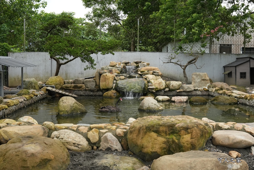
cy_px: 85
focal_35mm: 36
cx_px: 127
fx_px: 254
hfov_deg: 53.1
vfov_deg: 36.9
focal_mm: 24
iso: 1600
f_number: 8
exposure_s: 1/1600
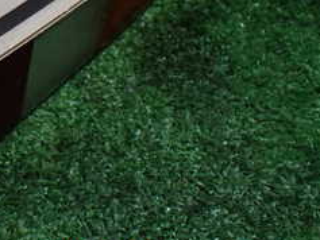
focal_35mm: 76
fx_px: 703
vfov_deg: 18.6
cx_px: -54
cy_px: -31
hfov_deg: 23.6
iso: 400
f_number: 2.3
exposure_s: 1/125
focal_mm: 5.4
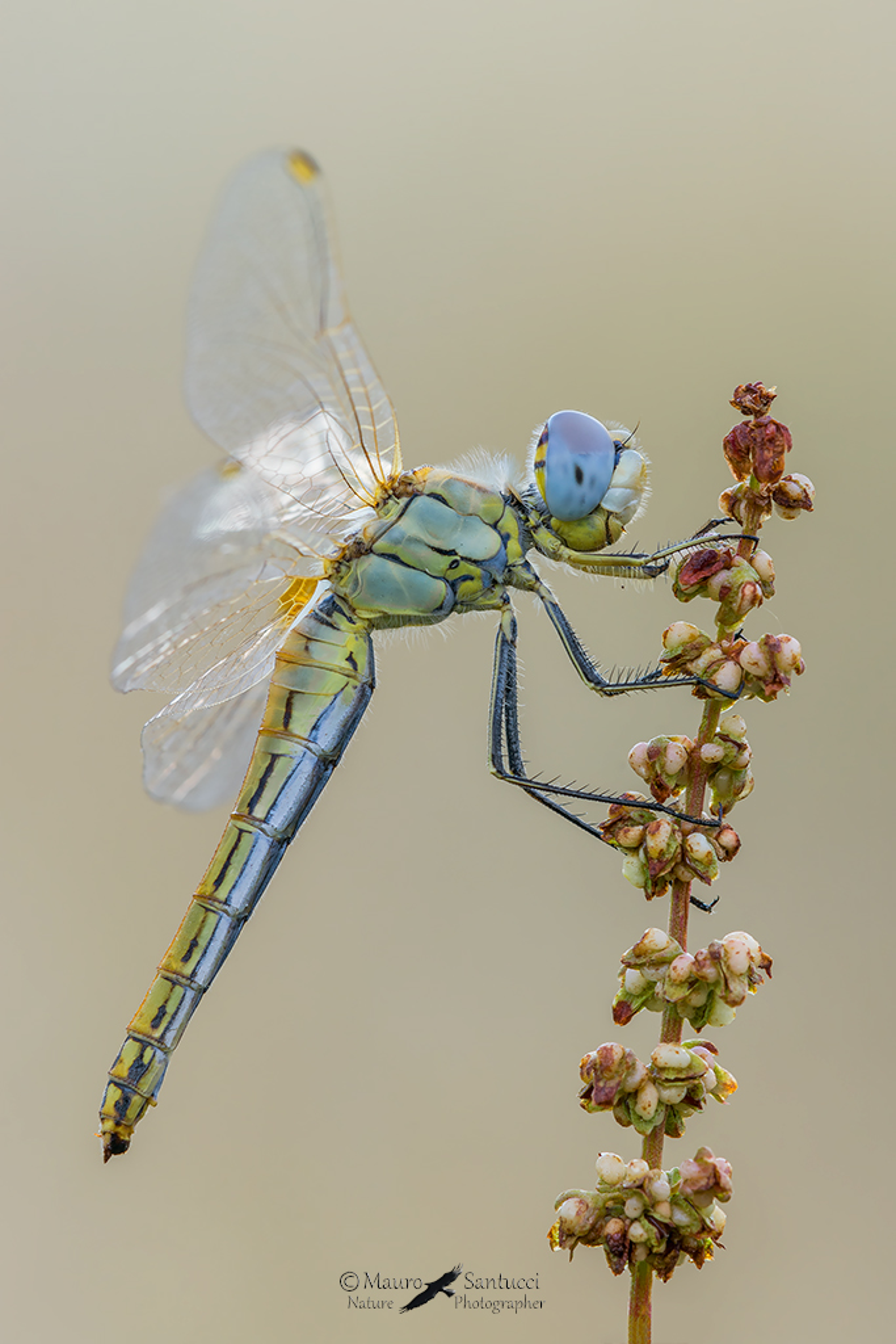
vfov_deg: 7.6
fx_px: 10076
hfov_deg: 5.1
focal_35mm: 270
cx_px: 448
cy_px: 672
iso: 200
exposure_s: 1/10
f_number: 14
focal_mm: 180
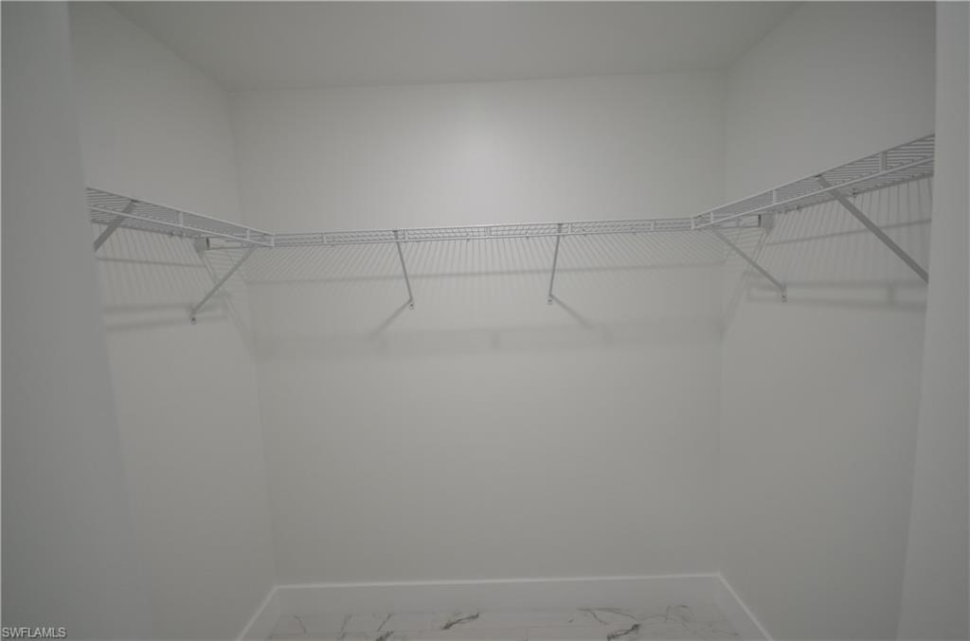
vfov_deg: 77.0
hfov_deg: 100.5
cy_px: 320
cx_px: 485
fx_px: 403
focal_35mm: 15
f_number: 4.5
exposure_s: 1/80
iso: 400
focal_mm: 10
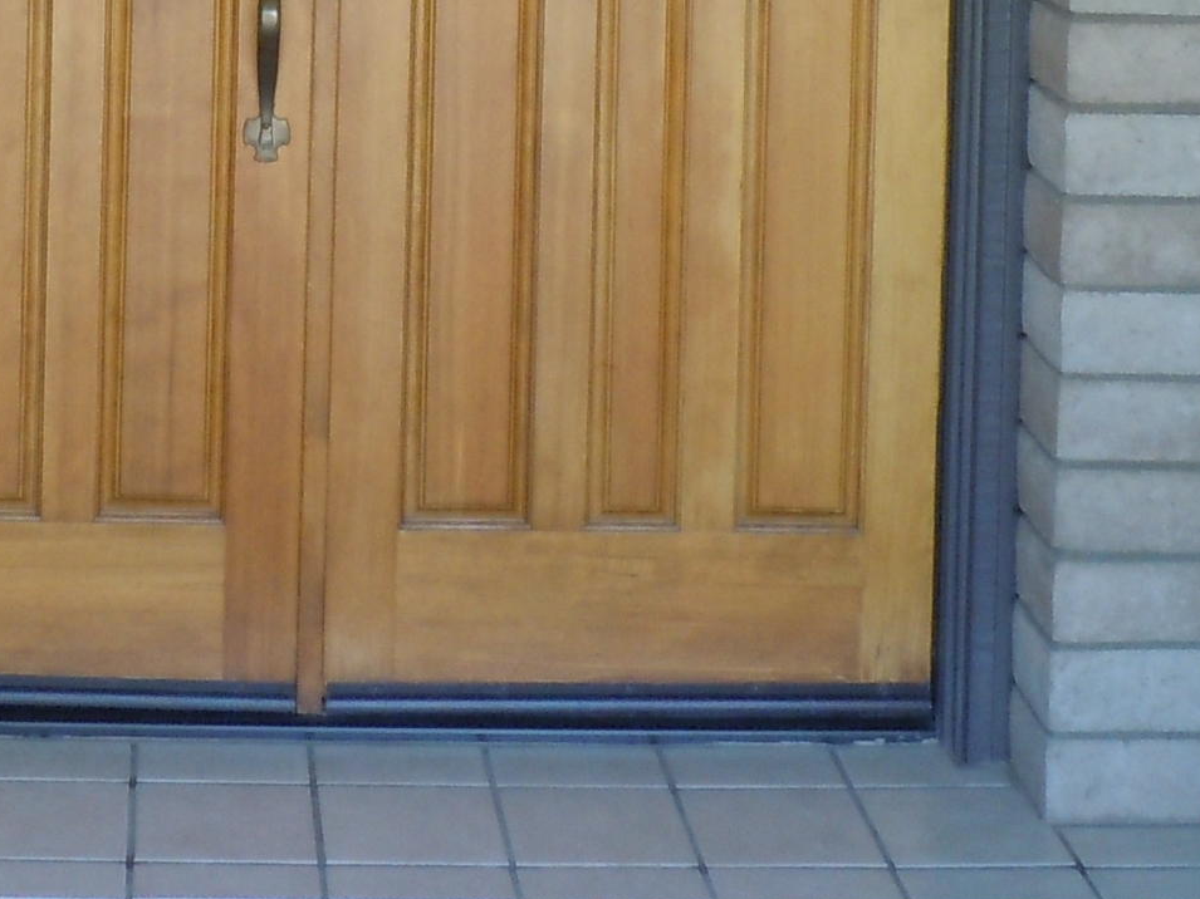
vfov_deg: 15.4
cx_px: 261
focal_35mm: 88
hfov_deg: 22.0
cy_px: -476
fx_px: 3050
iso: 320
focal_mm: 5
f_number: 3.7
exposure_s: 1/60
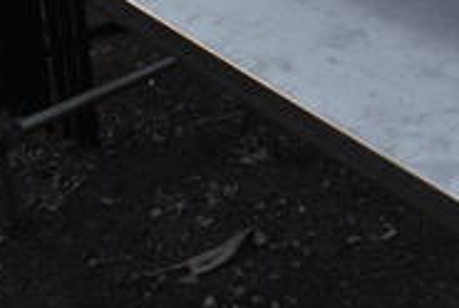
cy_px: -191
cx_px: 461
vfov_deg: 14.1
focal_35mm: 89
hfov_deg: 22.0
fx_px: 1137
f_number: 5.6
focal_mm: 18
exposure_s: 1/160
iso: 200
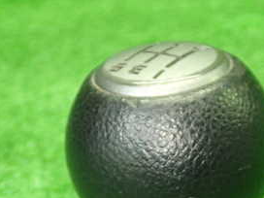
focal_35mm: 97
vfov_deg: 15.0
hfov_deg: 20.2
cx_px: 180
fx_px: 740
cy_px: 194
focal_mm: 7.84
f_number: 2.9
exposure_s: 1/40
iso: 640
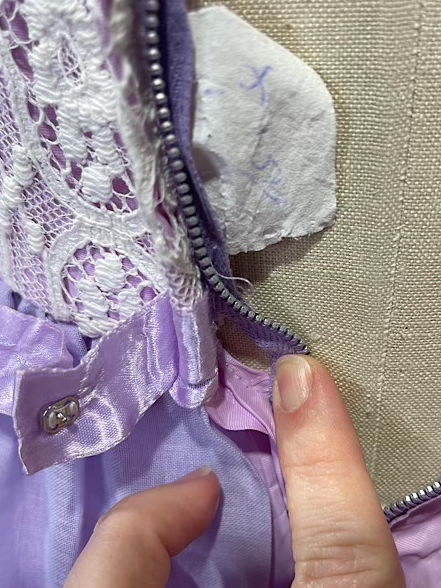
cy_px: 317
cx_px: 272
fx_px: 578
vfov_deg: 53.9
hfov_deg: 41.5
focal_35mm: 34
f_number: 1.6
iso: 32
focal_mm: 5.1
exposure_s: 1/169
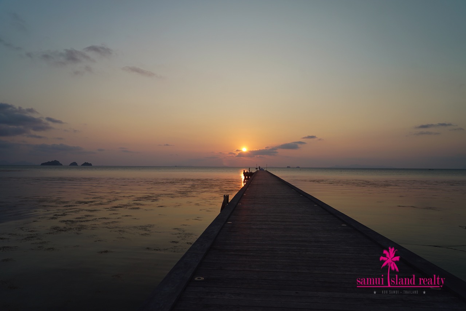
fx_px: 311
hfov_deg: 73.7
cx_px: 233
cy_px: 156
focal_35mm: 24
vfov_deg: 53.2
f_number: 5.6
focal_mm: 24
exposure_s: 1/80
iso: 100
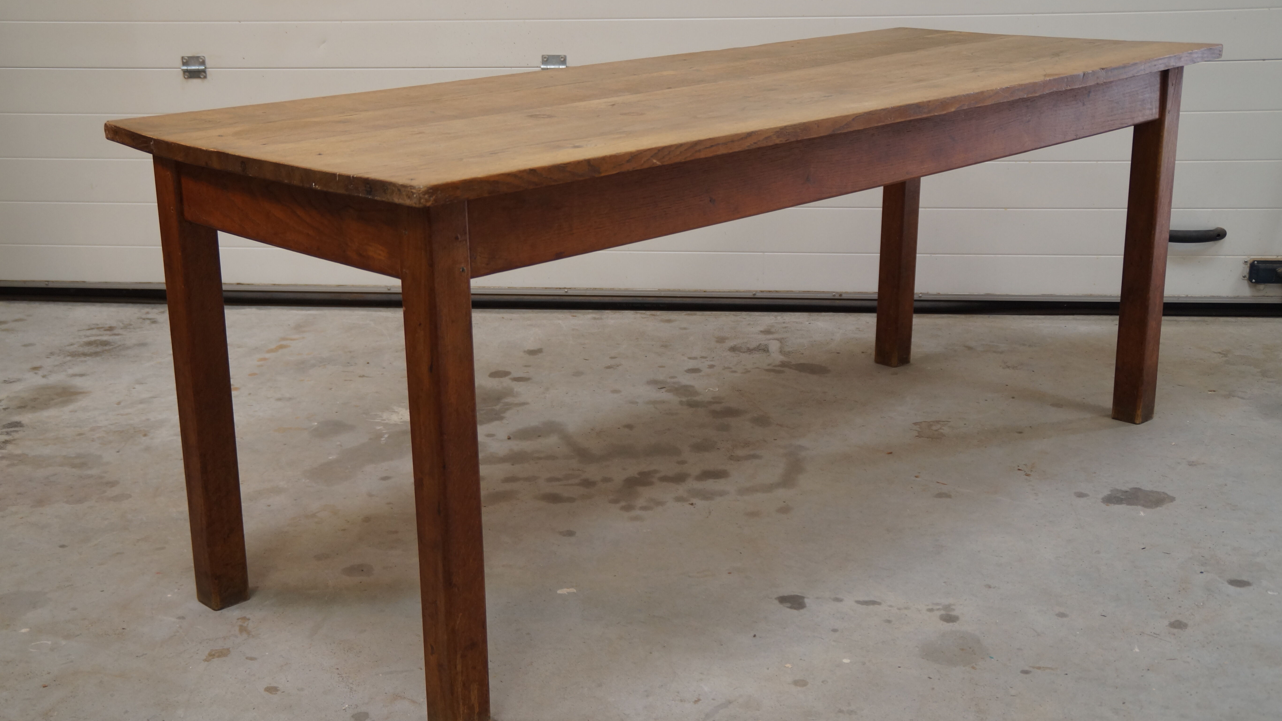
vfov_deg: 27.1
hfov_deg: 46.4
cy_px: 364
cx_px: 641
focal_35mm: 44
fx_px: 1496
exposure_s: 1/60
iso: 400
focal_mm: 28
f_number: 4
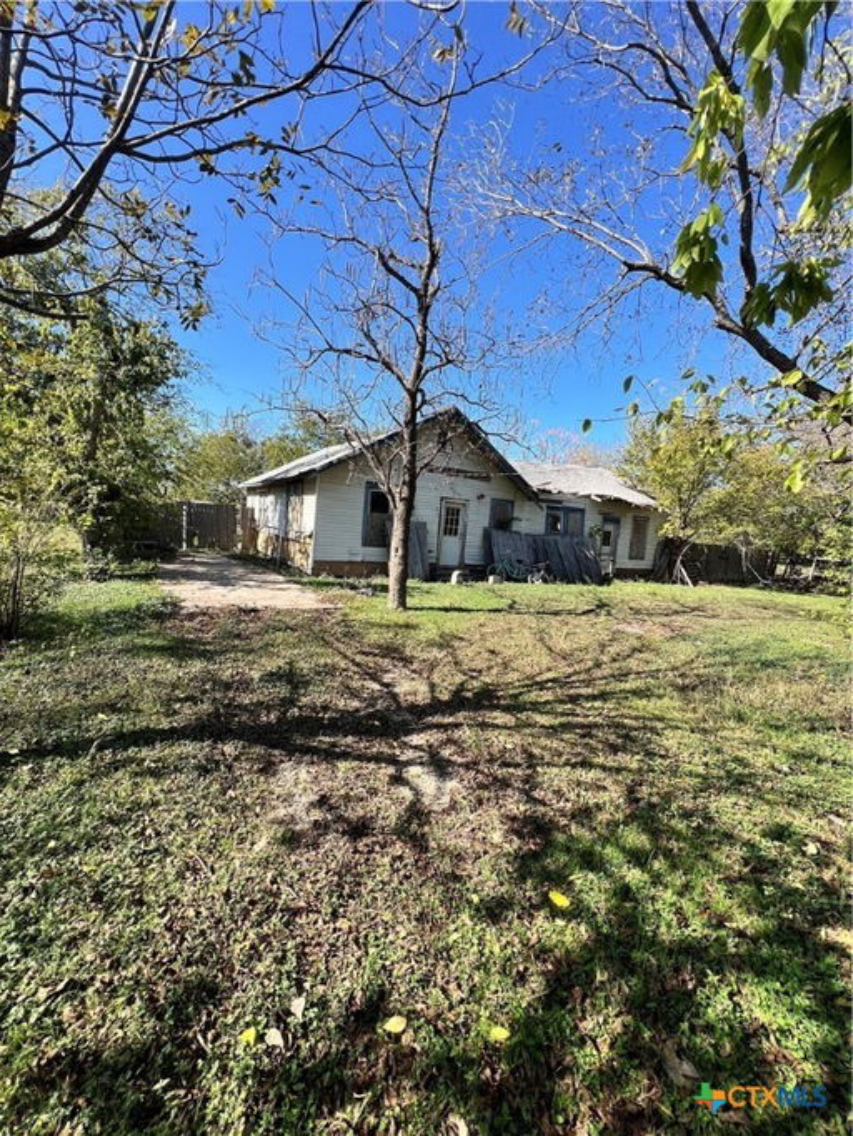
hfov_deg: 90.0
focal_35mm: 13
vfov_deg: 106.2
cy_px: 568
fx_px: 427
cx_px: 426
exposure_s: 1/779
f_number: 1.8
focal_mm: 1.57
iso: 32
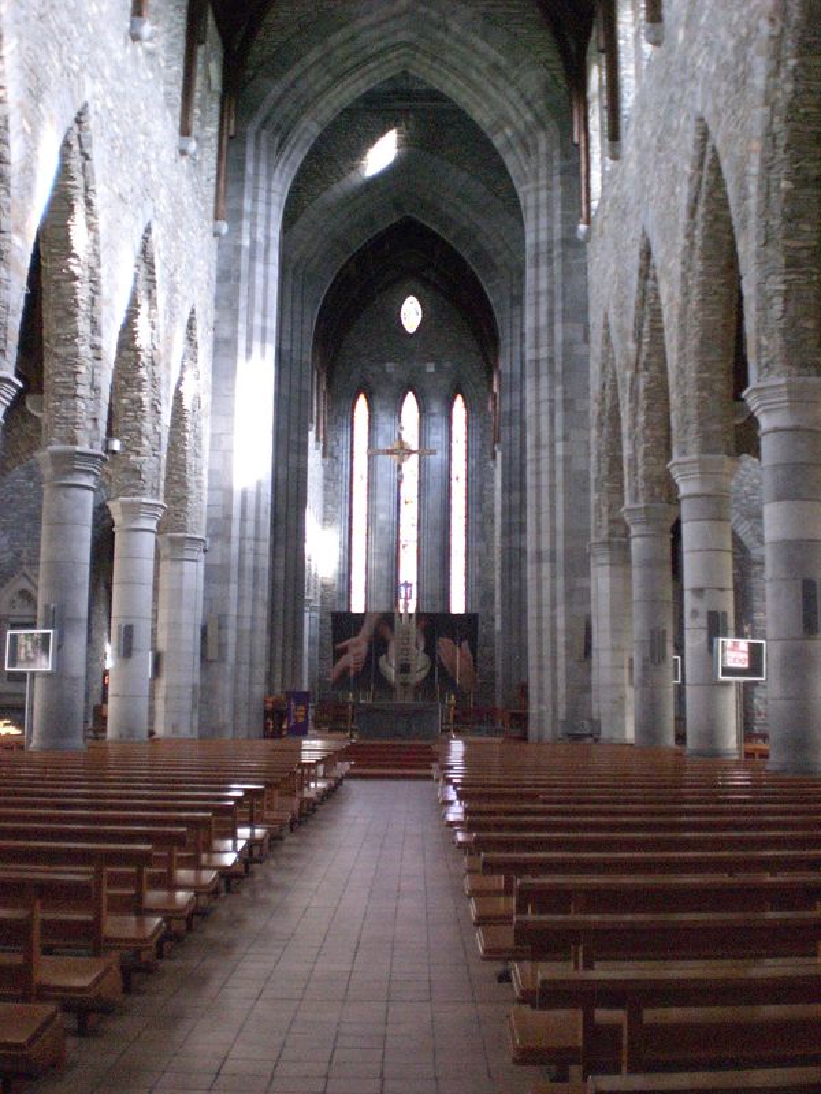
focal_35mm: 38
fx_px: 1202
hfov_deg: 37.7
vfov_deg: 49.0
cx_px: 410
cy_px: 547
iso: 800
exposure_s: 1/100
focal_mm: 6.3
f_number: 3.1
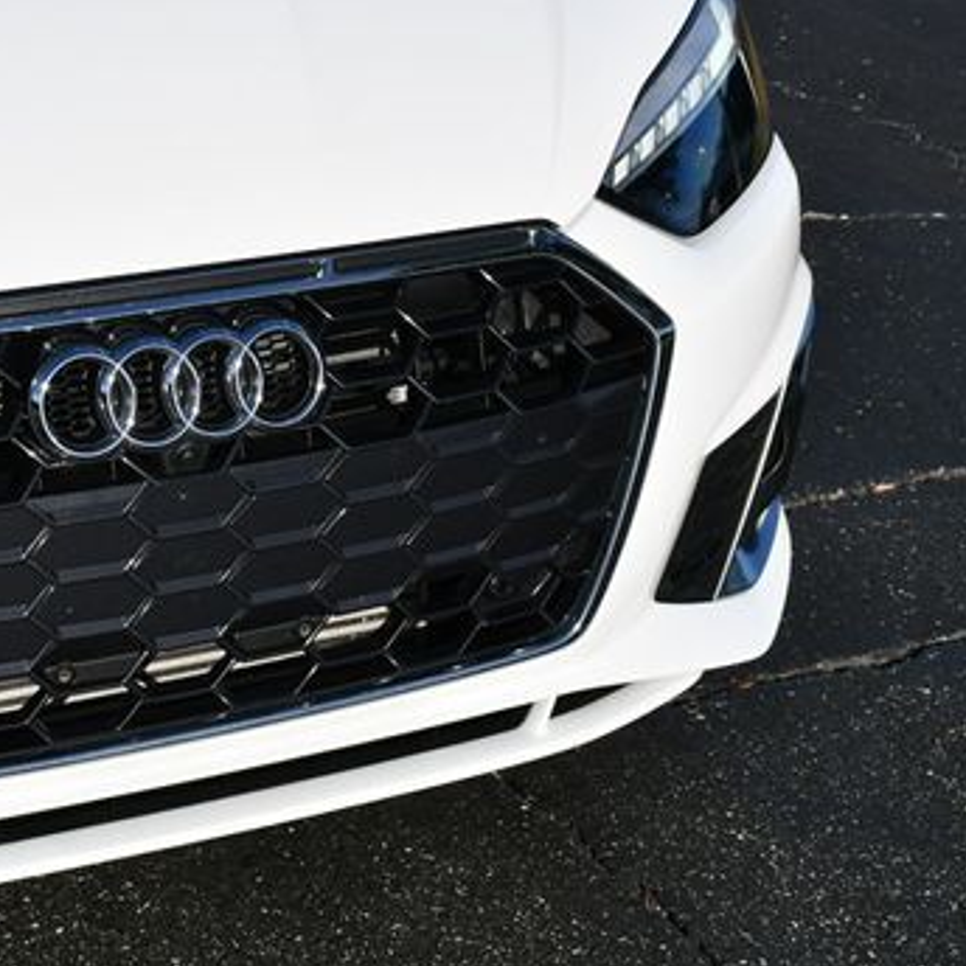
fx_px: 3094
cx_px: 166
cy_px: 455
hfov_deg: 17.6
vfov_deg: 17.7
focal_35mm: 98
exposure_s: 1/320
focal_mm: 31
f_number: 9
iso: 100
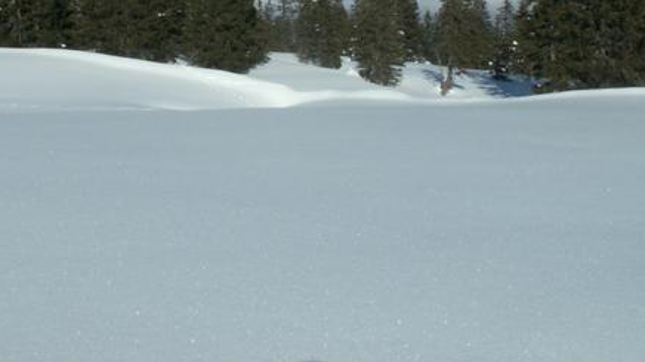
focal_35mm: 56
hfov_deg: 37.2
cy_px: 21
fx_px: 958
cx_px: 293
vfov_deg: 20.9
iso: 50
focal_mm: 5.86
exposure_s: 1/400
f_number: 8
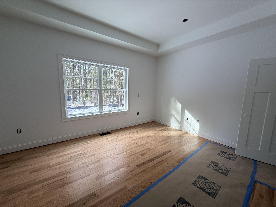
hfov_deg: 102.1
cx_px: 138
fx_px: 112
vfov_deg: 85.7
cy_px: 104
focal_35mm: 14
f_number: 2.2
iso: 100
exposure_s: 1/121
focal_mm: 2.22
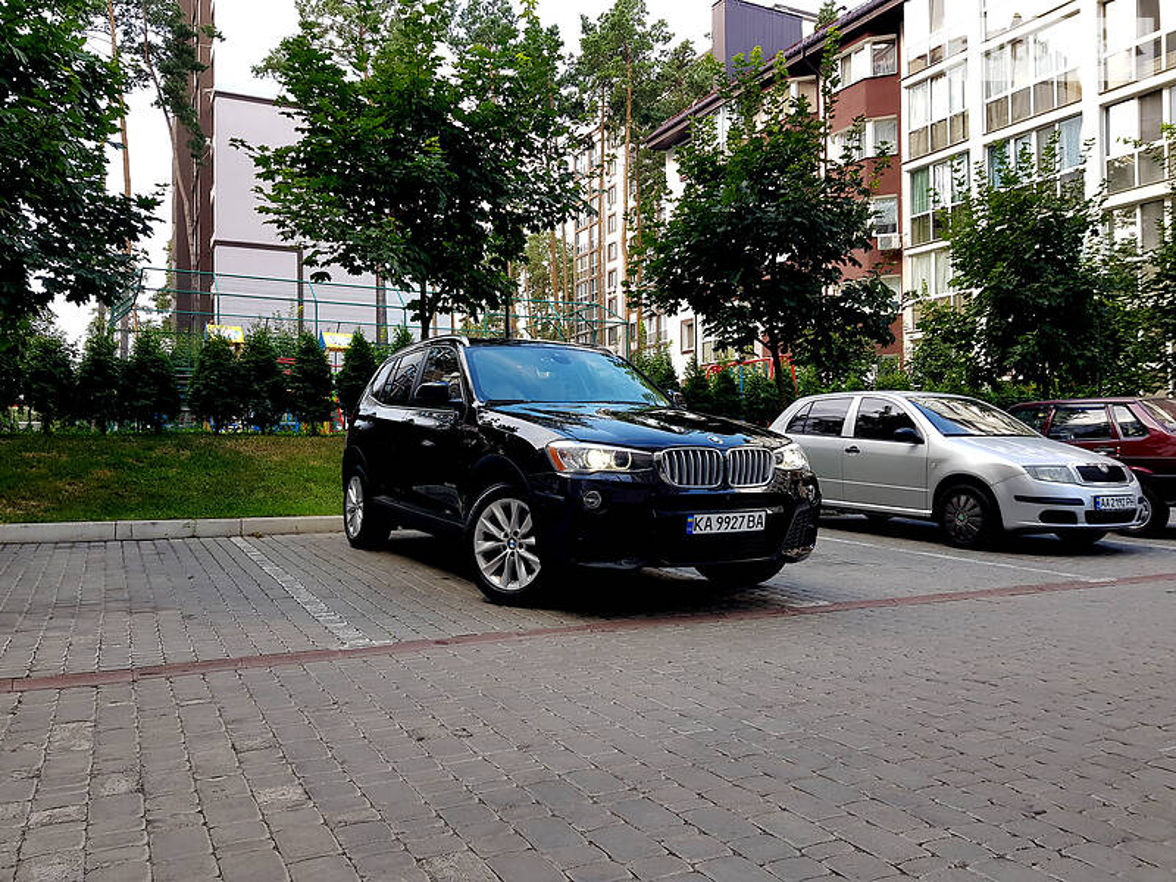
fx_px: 883
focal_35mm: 26
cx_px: 588
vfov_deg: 53.1
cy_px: 441
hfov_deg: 67.3
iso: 40
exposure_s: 1/163
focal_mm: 4.2
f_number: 1.7
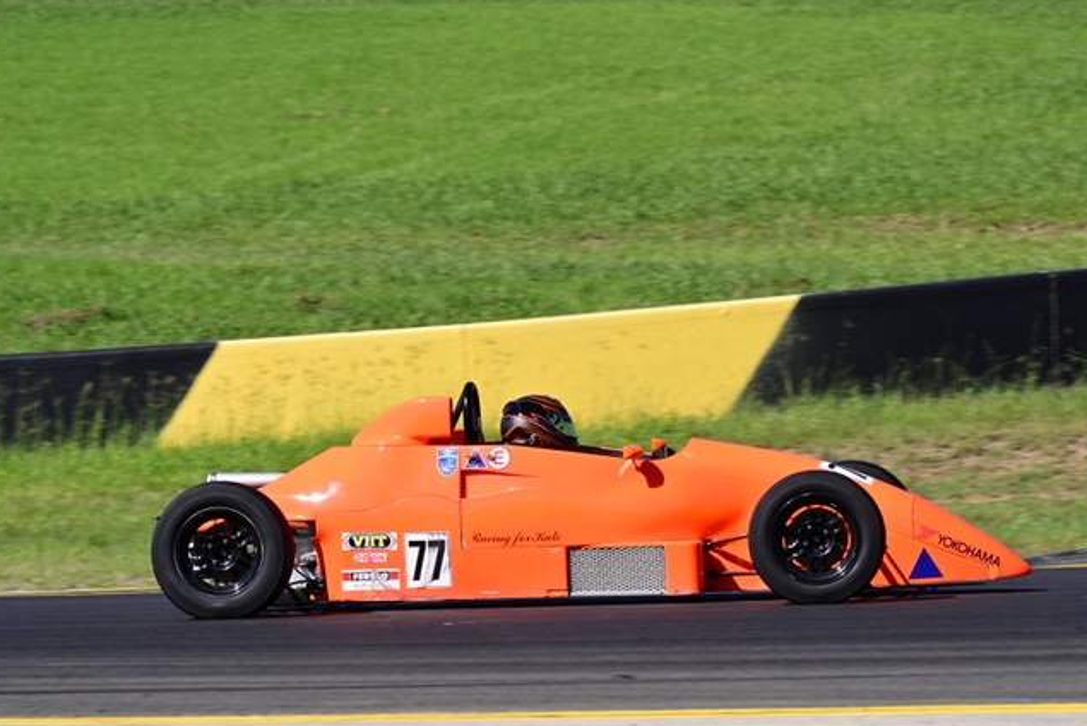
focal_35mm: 252
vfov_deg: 5.5
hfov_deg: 8.2
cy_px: 397
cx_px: 609
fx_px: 7612
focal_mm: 200
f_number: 11
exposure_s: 1/640
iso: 400
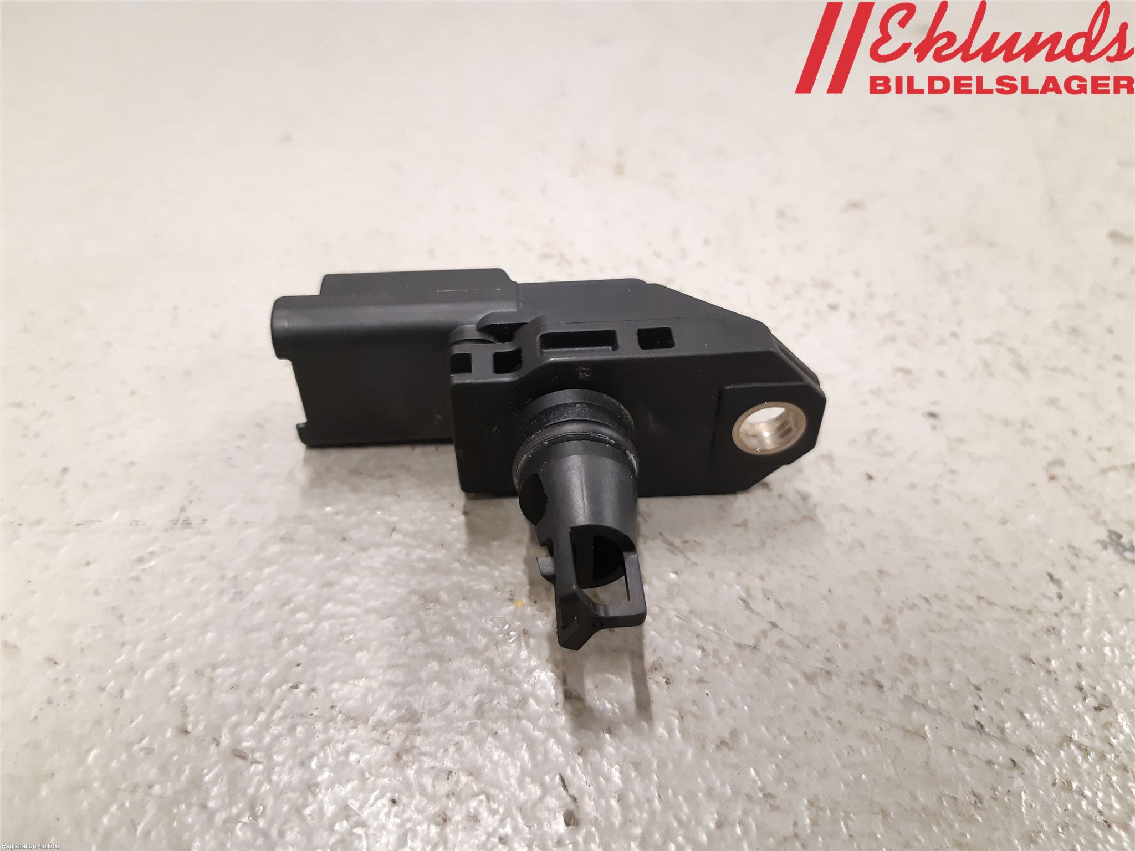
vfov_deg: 53.1
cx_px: 568
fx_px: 852
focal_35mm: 26
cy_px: 426
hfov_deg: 67.3
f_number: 1.7
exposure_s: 1/50
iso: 320
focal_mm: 3.93
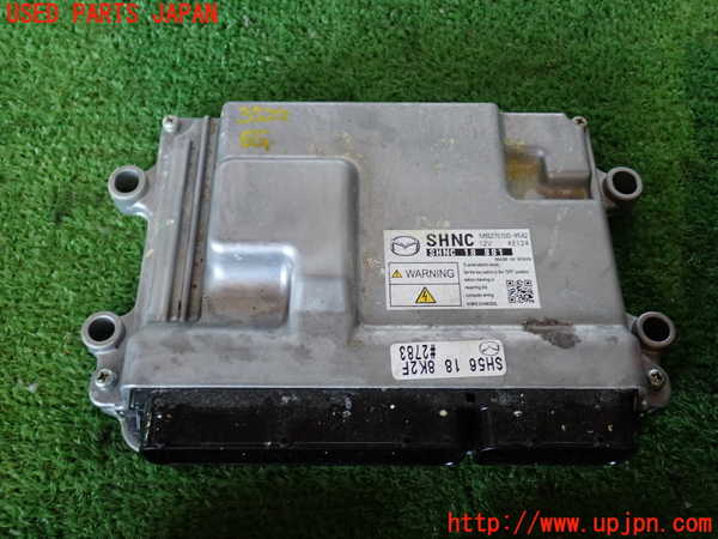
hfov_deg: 51.4
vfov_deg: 39.7
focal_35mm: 36
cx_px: 359
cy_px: 270
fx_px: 747
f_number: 2.5
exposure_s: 1/40
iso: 200
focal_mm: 6.37
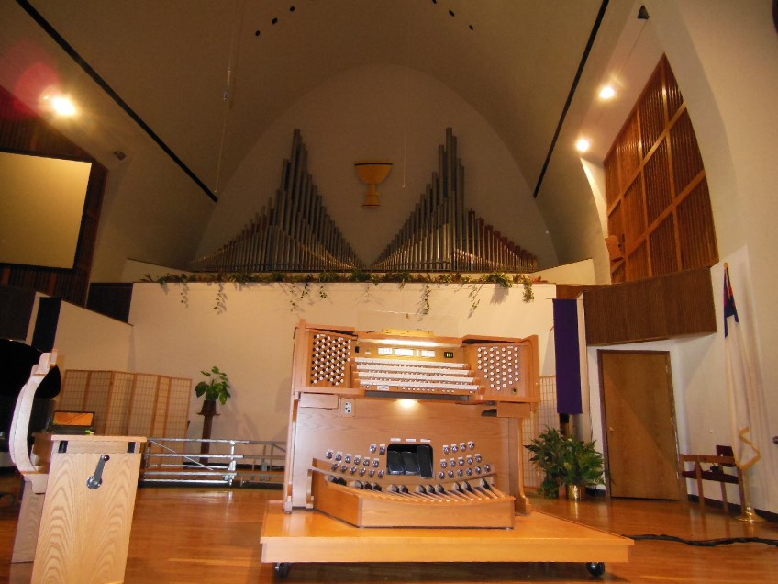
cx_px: 389
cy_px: 292
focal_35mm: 25
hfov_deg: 69.4
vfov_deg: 54.9
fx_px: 562
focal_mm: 4.5
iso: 800
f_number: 3.5
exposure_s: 1/25
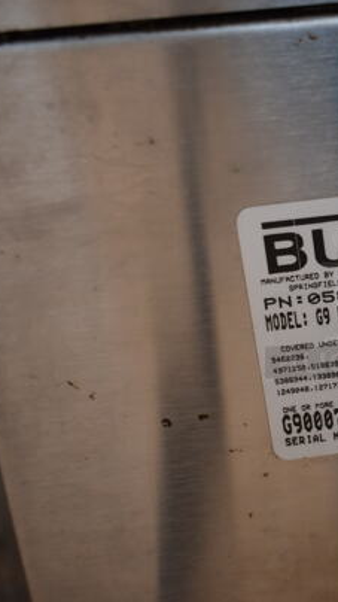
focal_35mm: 57
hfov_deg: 19.5
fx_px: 909
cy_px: 300
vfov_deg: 36.6
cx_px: 432
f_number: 4
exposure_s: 1/40
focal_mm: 24
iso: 560
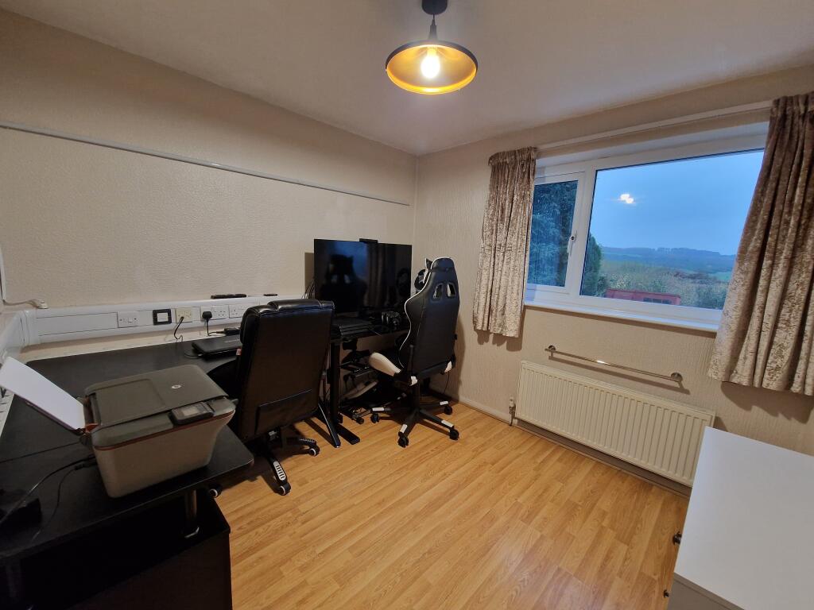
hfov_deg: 106.2
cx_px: 407
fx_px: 306
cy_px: 305
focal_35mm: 13
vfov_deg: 89.9
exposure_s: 1/50
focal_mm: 2.2
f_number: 2.2
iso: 320
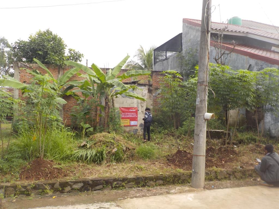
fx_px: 242
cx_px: 140
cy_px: 104
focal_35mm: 30
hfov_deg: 60.0
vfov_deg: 46.8
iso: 125
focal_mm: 4.1
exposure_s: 1/500
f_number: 3.3
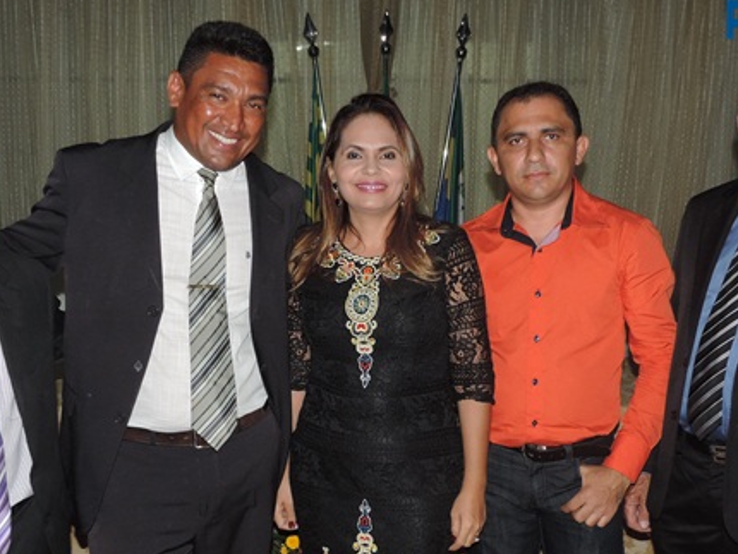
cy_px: 412
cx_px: 363
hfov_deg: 38.9
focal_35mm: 49
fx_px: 1045
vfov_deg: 29.3
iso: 200
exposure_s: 1/30
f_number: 3.1
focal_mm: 5.3
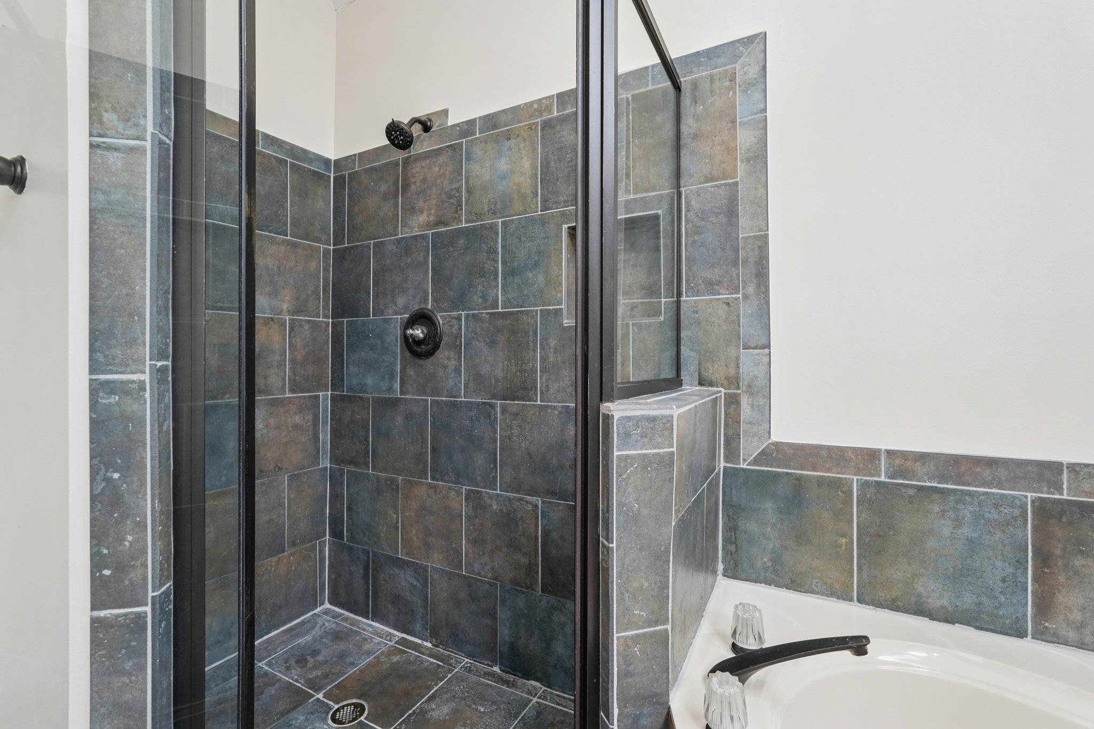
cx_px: 547
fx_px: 501
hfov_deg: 95.0
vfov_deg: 72.0
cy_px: 364
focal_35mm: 16
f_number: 8
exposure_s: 1/15
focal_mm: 16.5
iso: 800
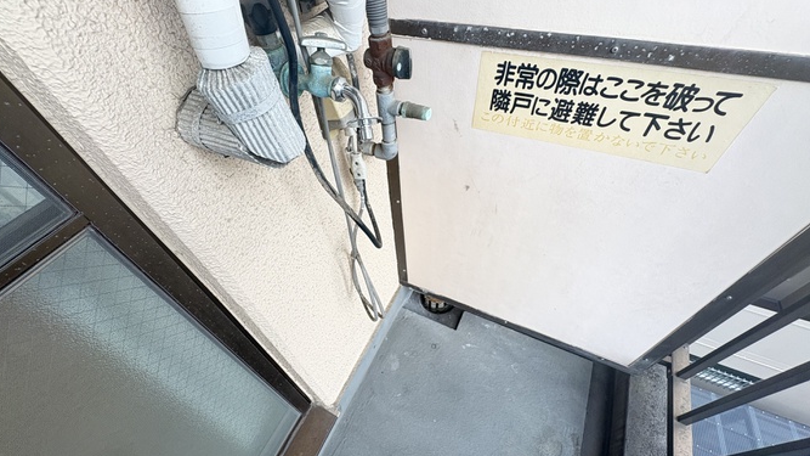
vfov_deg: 67.1
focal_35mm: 16
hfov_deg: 99.3
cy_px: 234
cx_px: 390
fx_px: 344
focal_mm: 2.22
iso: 64
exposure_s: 1/99
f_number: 2.2
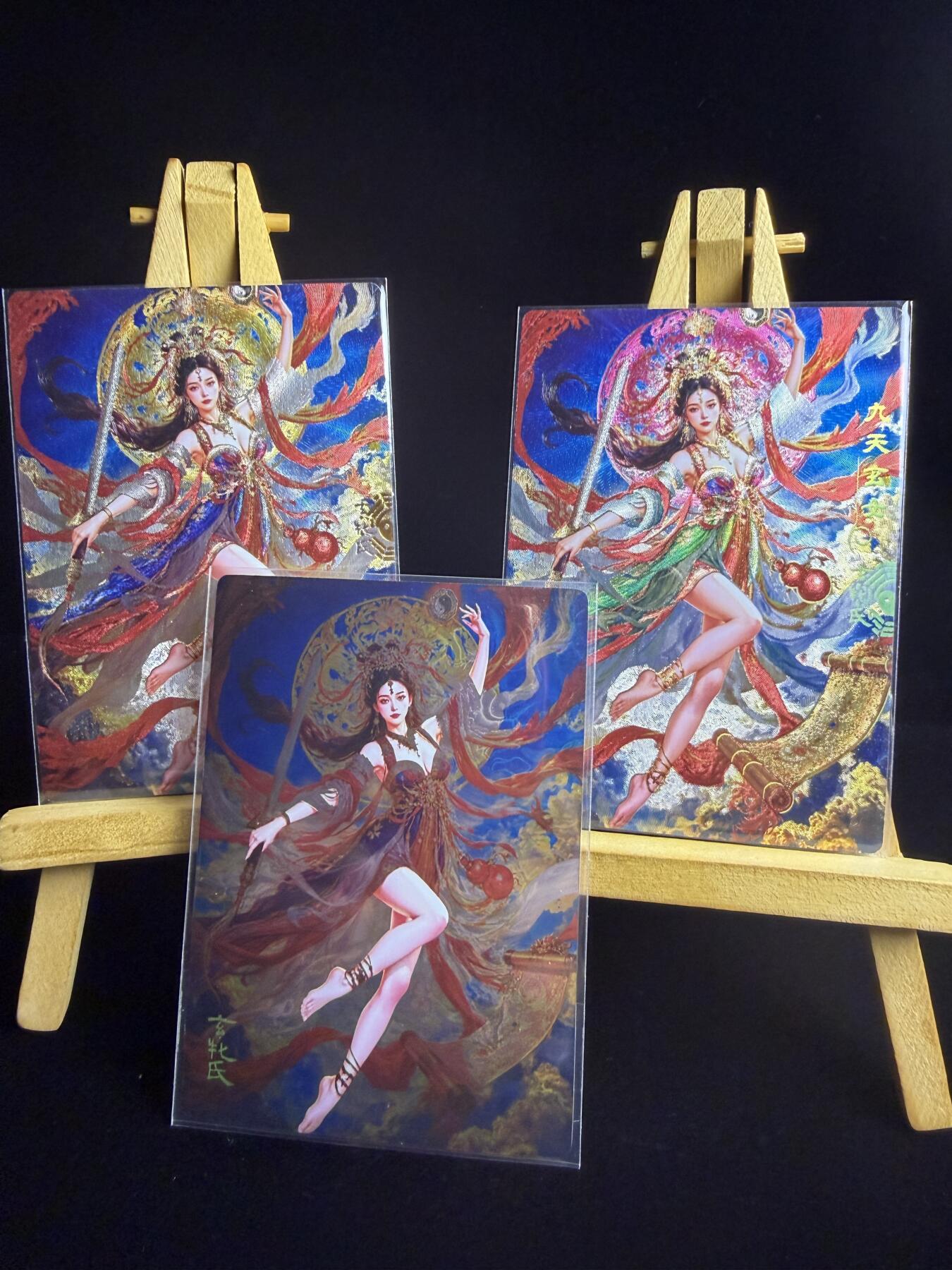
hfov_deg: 56.8
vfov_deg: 71.6
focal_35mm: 24
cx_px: 476
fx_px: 880
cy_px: 635
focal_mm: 2.22
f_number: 2.2
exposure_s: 1/100
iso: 320
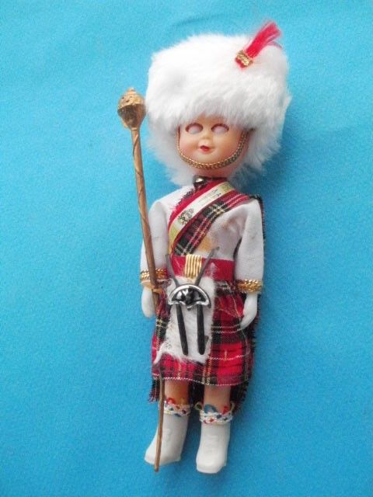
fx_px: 517
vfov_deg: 51.4
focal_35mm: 36
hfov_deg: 39.7
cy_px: 248
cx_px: 186
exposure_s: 1/640
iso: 800
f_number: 5.6
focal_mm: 6.3
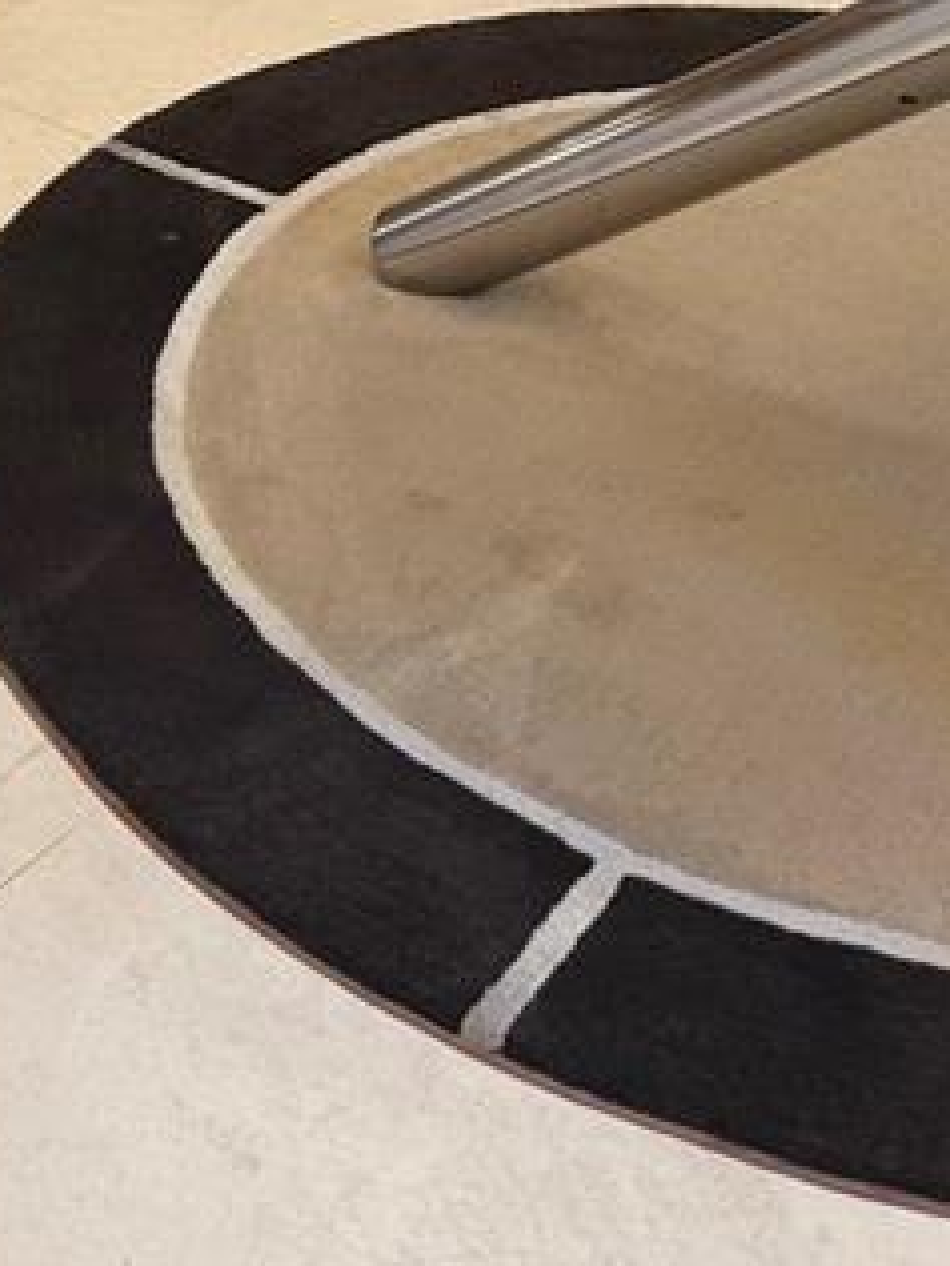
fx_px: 3330
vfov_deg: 17.9
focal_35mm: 91
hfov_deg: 15.9
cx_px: -48
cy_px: -913
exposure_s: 1/60
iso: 200
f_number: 1.78
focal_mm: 6.76
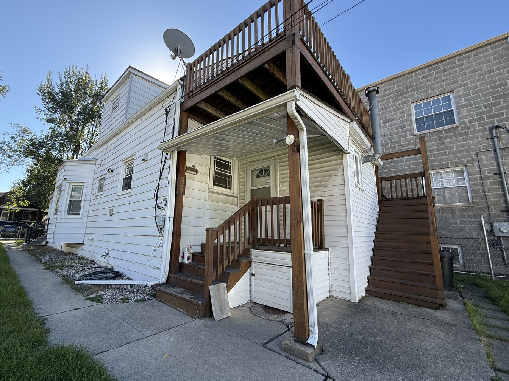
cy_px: 192
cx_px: 240
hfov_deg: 98.1
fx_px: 221
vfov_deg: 81.7
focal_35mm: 15
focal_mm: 2.22
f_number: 2.2
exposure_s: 1/424
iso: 50
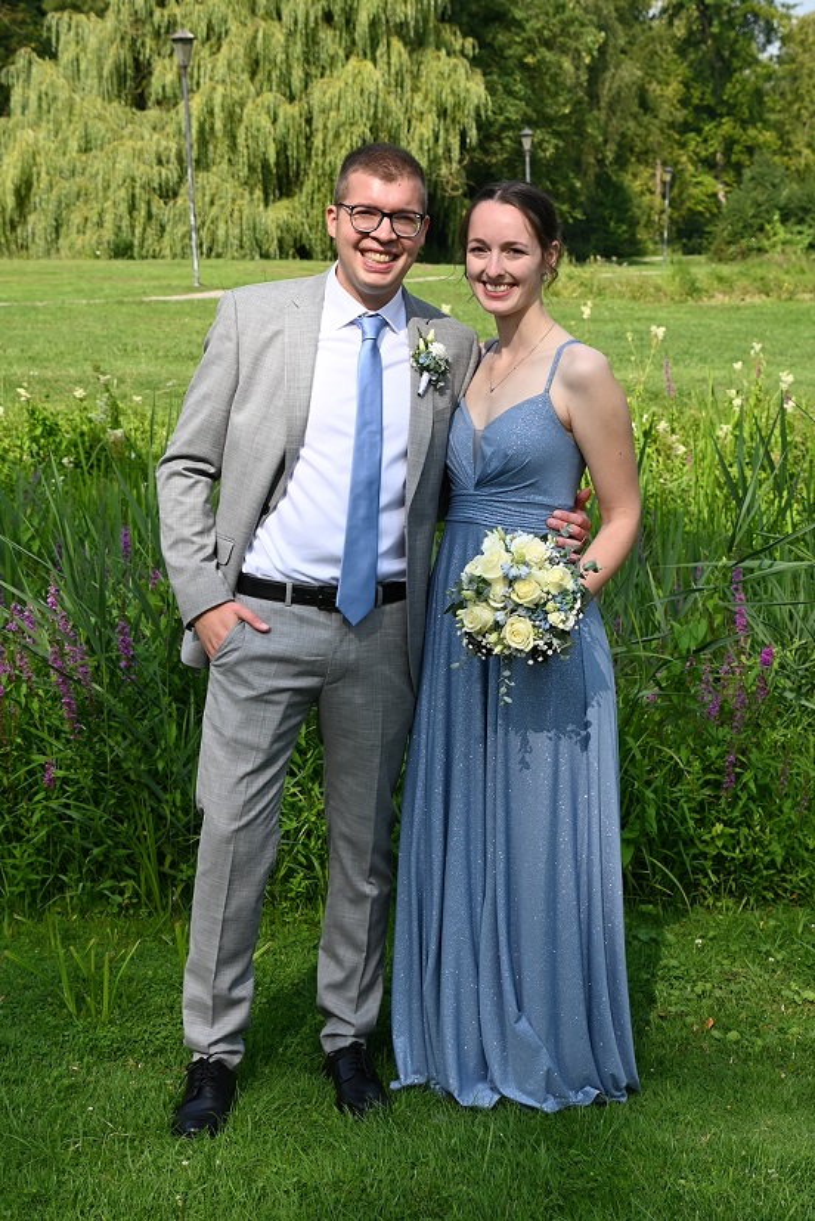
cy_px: 610
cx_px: 408
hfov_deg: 23.8
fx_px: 1934
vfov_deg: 35.0
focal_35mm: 57
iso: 100
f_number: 6.3
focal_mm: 38
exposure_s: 1/320
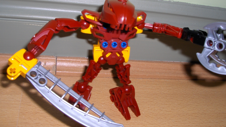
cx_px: 111
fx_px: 252
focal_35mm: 42
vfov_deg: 28.3
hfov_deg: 48.4
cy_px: 49
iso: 100
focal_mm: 5.8
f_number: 4.3
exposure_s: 1/60
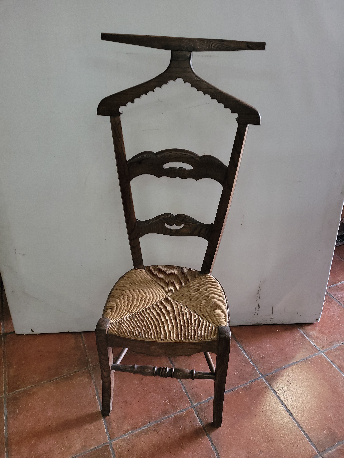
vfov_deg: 67.3
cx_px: 172
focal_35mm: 26
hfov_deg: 53.1
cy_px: 229
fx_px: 345
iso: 100
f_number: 1.8
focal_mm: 5.4
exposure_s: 1/33
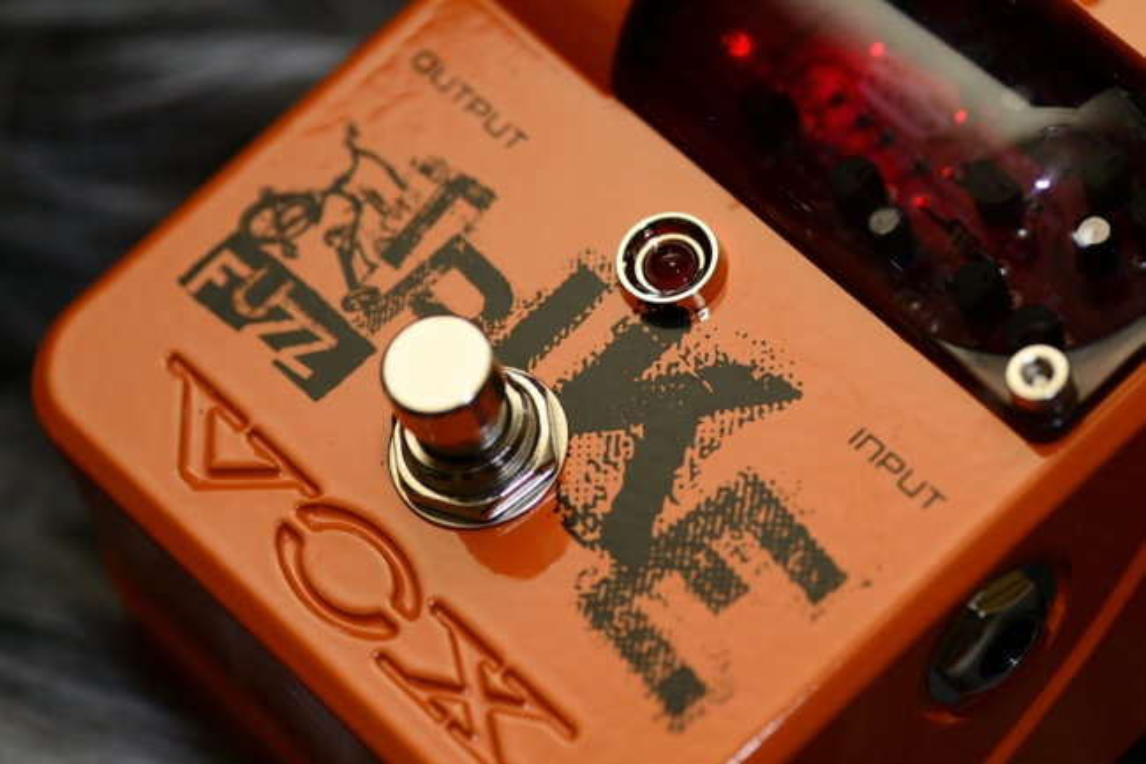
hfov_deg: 15.2
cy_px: 382
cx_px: 573
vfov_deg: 10.2
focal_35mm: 135
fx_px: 4296
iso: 400
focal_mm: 90
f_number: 5.6
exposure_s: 1/60
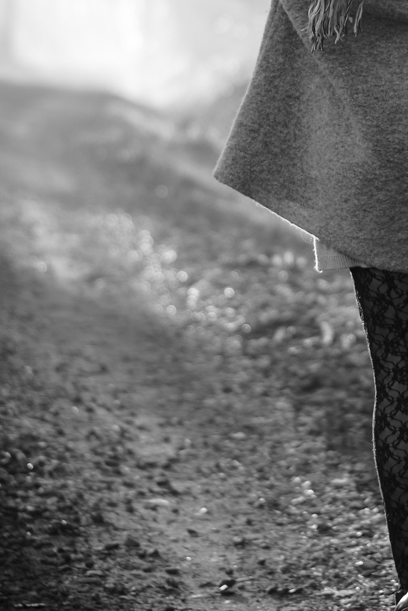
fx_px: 2956
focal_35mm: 174
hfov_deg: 7.9
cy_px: 128
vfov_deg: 11.8
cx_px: 366
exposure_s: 1/400
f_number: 2
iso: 100
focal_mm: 50
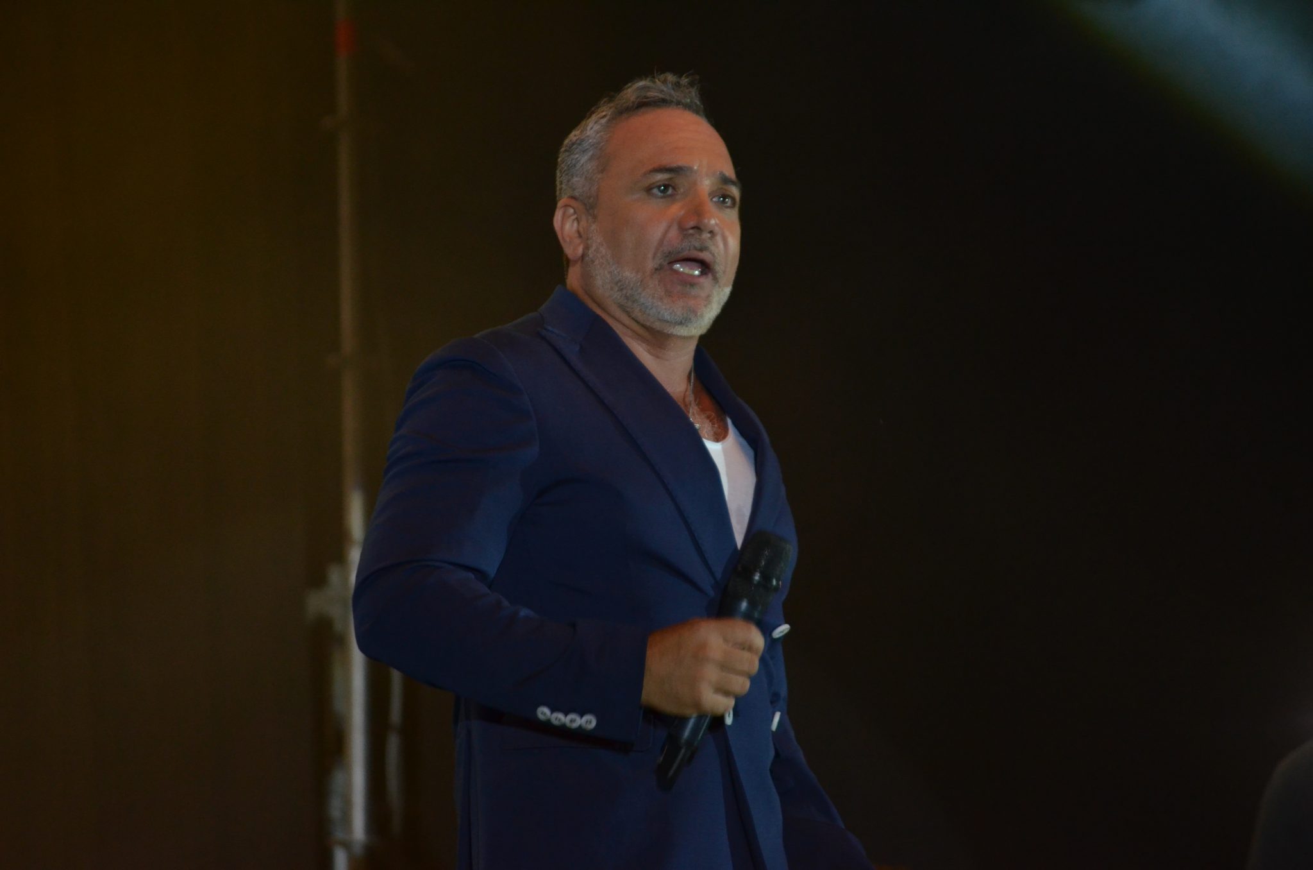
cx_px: 656
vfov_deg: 6.1
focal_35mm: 225
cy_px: 435
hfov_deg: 9.2
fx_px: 8188
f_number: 5
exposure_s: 1/200
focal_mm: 150
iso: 1600
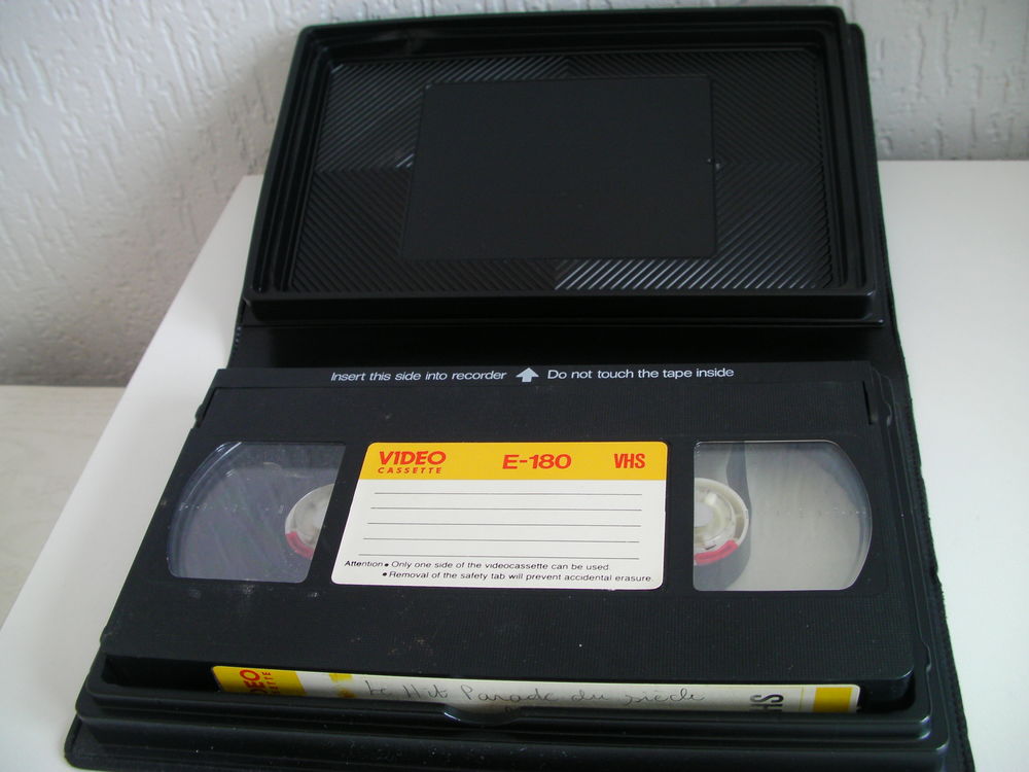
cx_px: 514
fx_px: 1130
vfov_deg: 37.7
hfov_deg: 49.0
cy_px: 386
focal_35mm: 38
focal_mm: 6.3
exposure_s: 1/30
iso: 89
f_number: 3.5
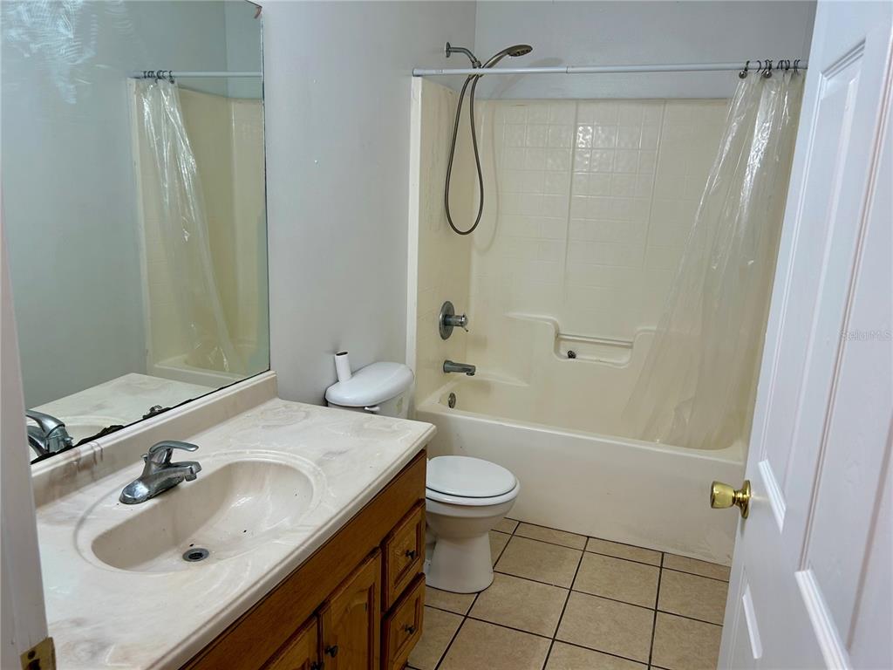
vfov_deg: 53.1
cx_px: 446
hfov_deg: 67.3
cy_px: 335
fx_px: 671
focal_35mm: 26
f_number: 1.5
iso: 50
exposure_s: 1/120
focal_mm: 5.7
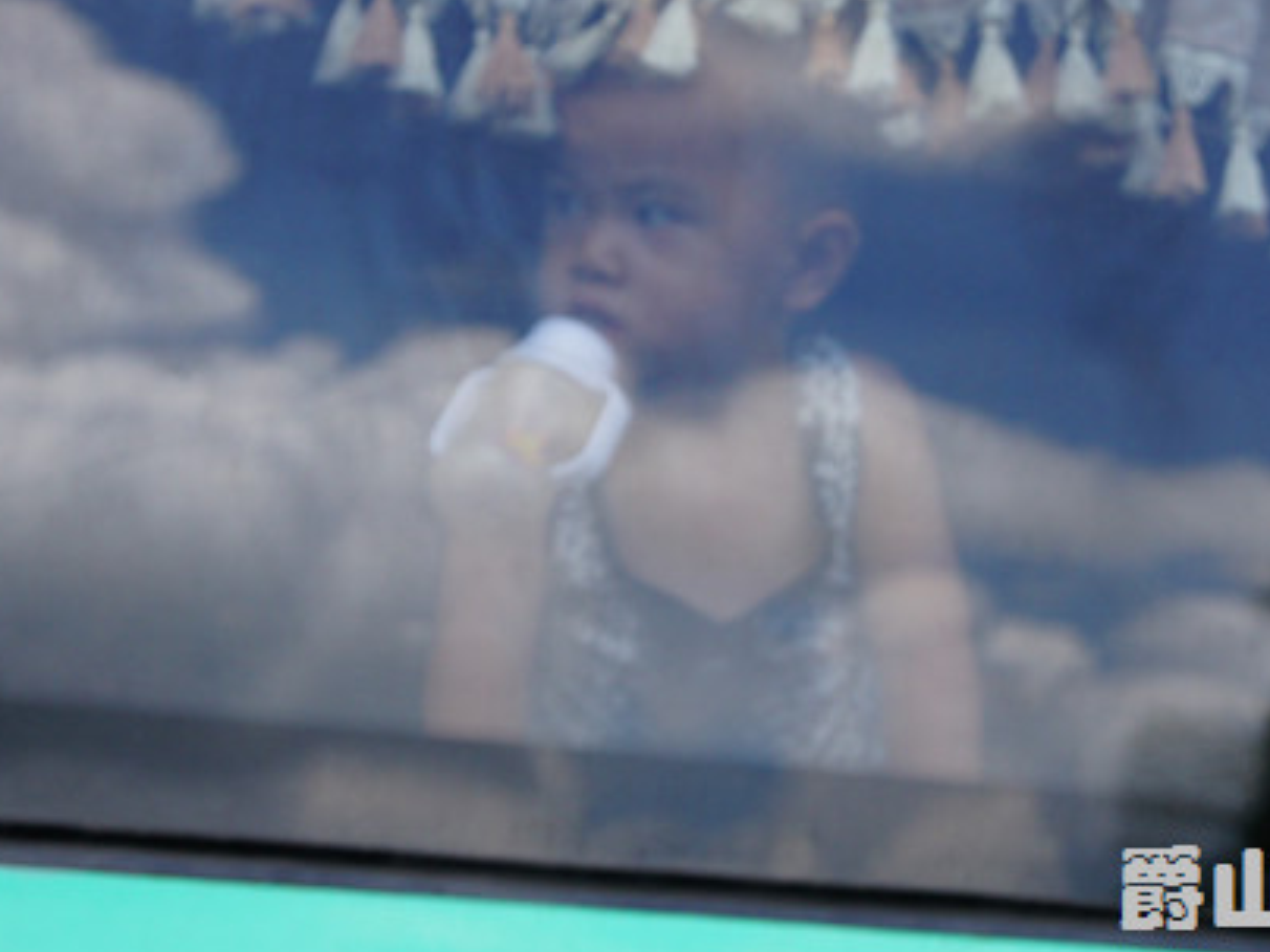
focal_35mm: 114
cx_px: 707
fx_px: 4182
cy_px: 385
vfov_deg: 13.0
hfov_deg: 17.3
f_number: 5.6
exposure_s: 1/500
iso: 400
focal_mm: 50
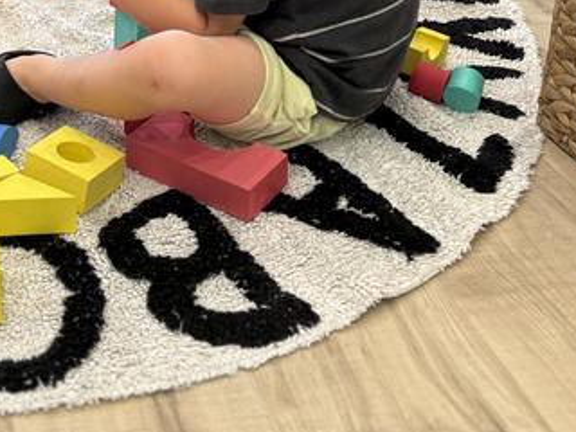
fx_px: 1082
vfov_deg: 21.1
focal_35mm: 65
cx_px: -7
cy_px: -81
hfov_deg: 28.0
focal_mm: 5.96
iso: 80
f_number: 1.6
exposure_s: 1/60
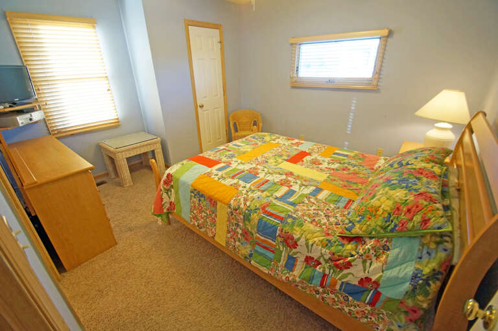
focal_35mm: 15
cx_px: 249
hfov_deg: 100.5
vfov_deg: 77.2
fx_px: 207
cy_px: 166
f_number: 4
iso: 800
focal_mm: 10
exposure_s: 1/60
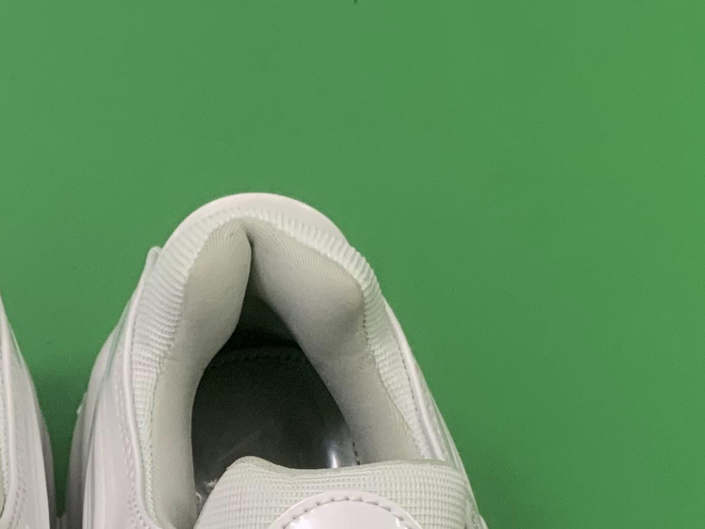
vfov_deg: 15.0
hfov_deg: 21.6
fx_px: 1812
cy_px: 863
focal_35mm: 89
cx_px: 95
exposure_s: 1/60
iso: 100
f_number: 1.8
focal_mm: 4.25
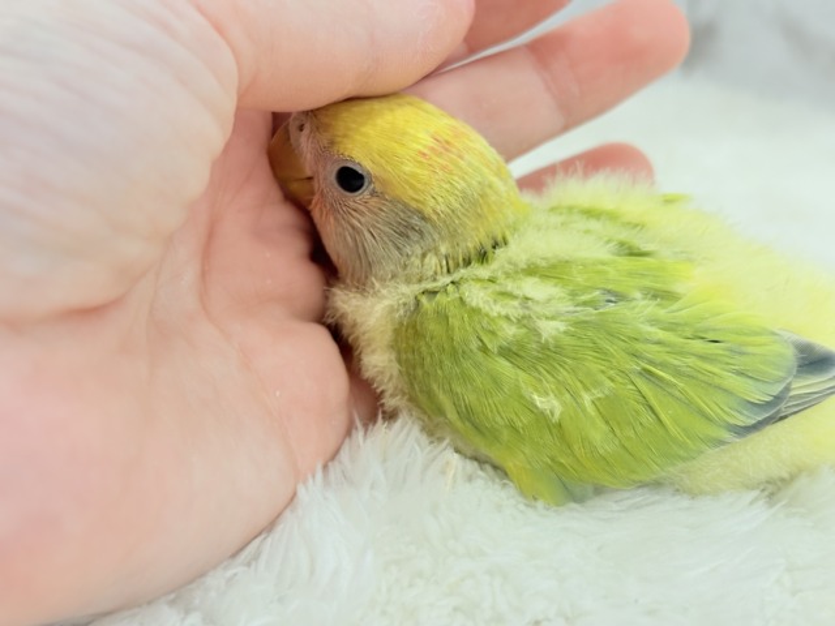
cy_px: 313
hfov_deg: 36.8
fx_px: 1254
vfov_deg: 28.0
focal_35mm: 52
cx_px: 418
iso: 100
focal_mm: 5.96
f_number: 1.6
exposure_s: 1/100
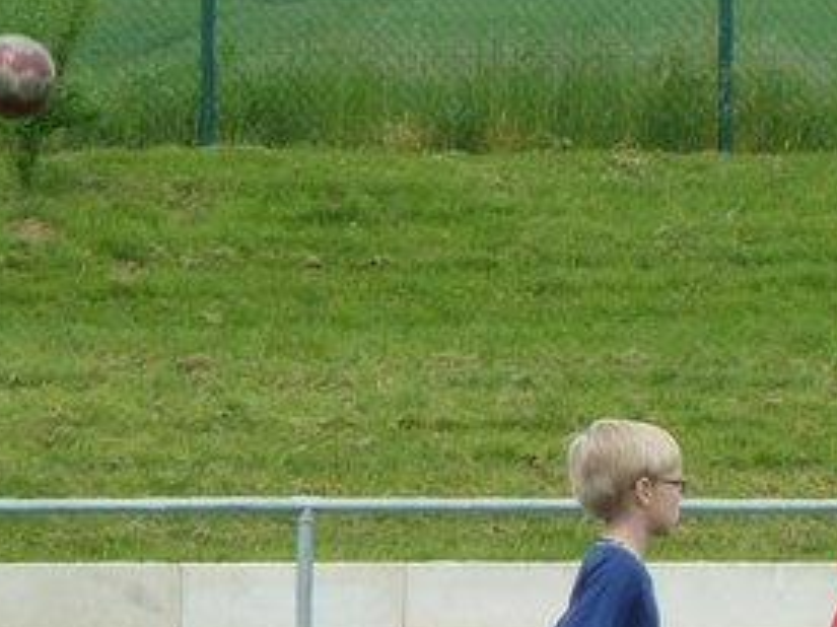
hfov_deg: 2.6
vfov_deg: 1.9
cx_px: 481
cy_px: 376
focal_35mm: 765
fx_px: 18489
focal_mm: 49.2
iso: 160
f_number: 4.9
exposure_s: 1/400
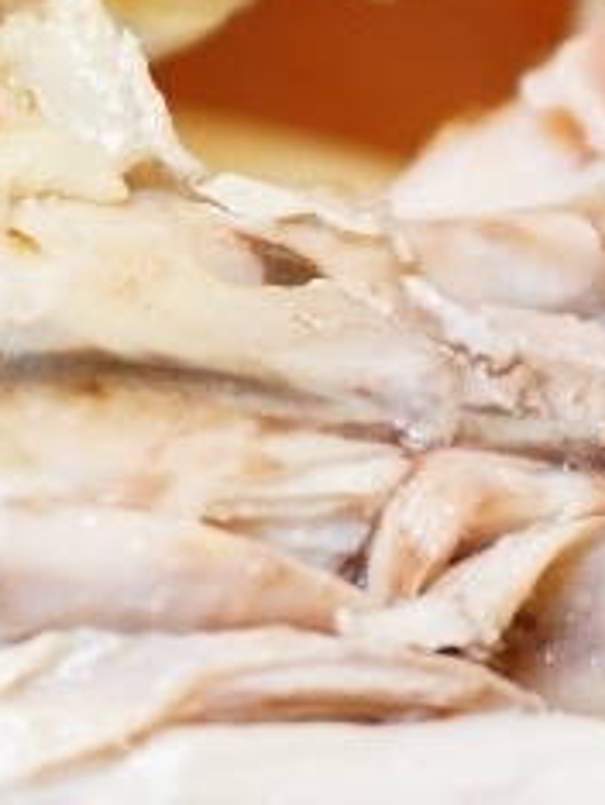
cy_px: 659
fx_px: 3375
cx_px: 316
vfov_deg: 13.5
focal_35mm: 145
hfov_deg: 10.2
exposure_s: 1/60
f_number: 4
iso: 800
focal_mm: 23
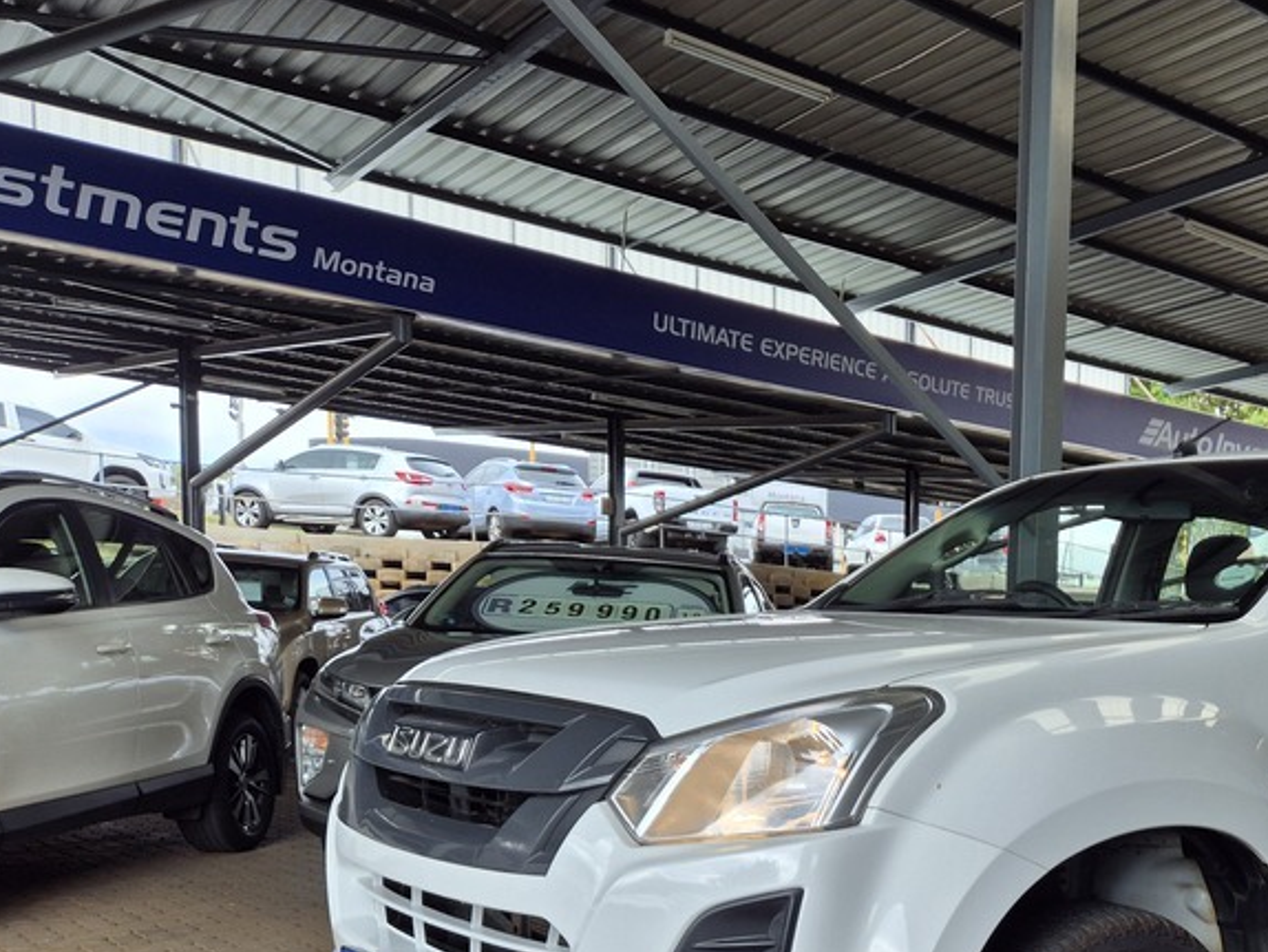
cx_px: 1069
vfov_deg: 33.5
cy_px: 839
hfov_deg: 43.0
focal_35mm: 41
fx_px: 1502
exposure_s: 1/370
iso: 25
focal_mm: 5.4
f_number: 1.8
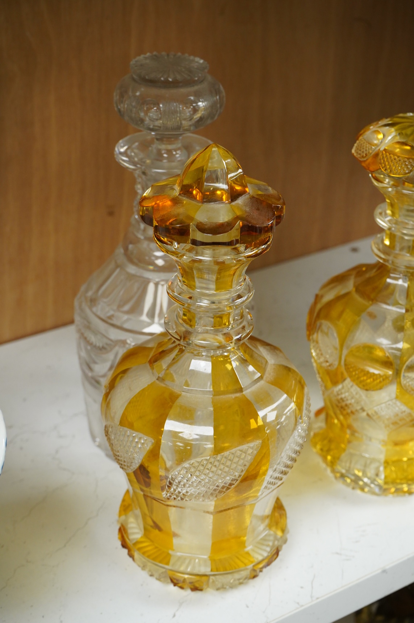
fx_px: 1020
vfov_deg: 34.0
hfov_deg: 23.0
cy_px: 312
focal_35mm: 59
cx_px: 207
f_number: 9
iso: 2500
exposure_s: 1/80
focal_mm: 59
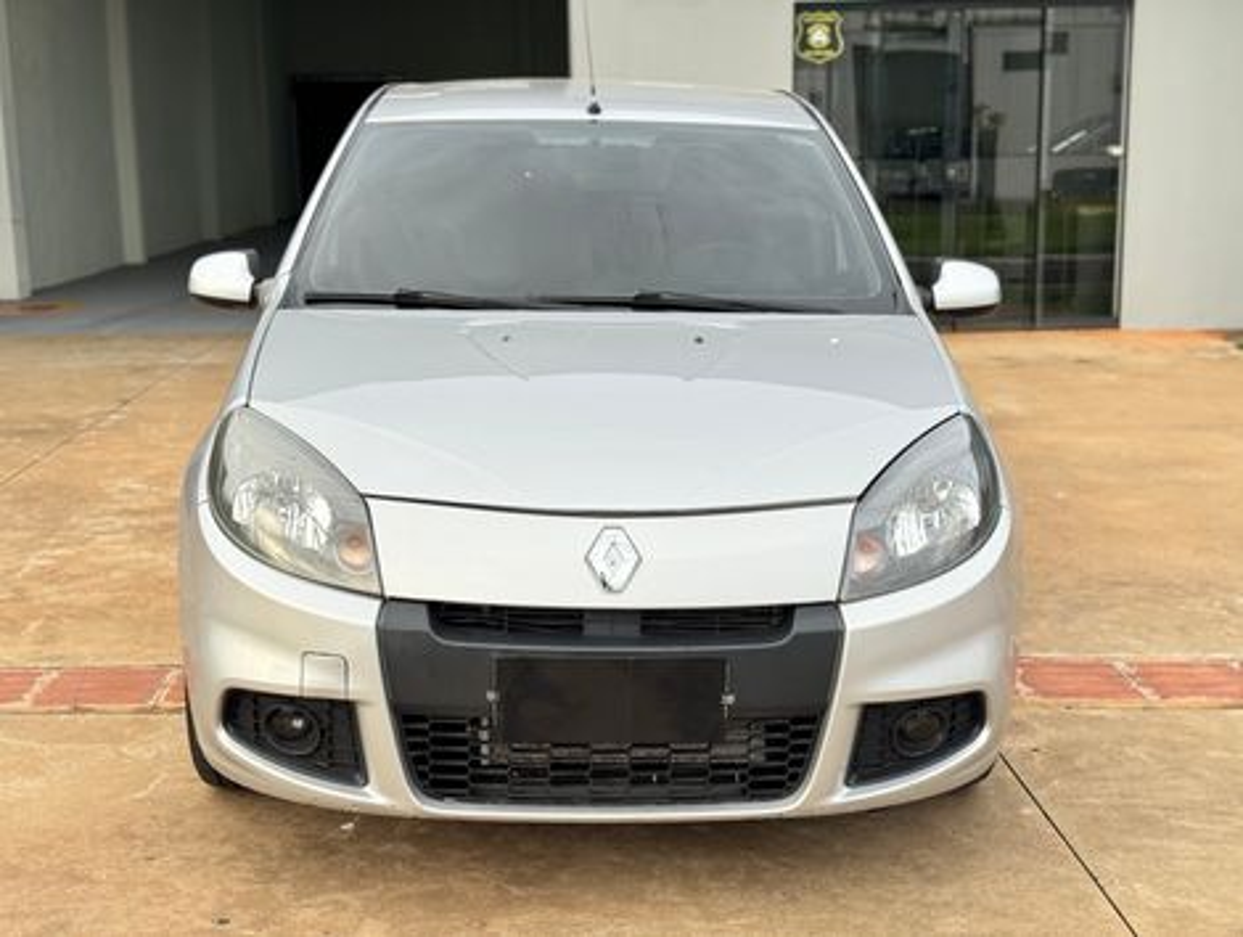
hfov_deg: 39.6
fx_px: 1726
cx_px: 622
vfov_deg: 30.3
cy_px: 468
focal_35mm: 48
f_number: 1.78
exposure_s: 1/477
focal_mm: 6.76
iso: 64
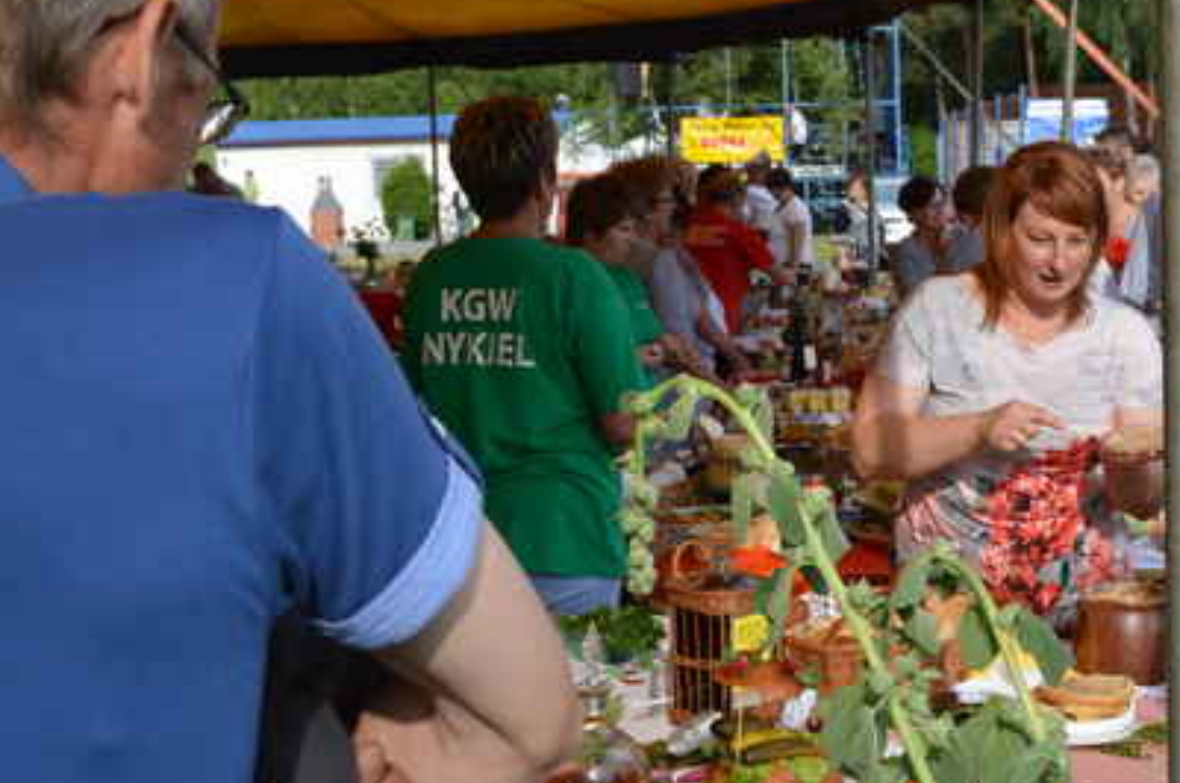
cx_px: 839
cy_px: 313
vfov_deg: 22.9
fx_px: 1931
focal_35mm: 59
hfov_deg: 33.5
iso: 100
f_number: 7.1
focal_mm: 26
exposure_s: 1/200
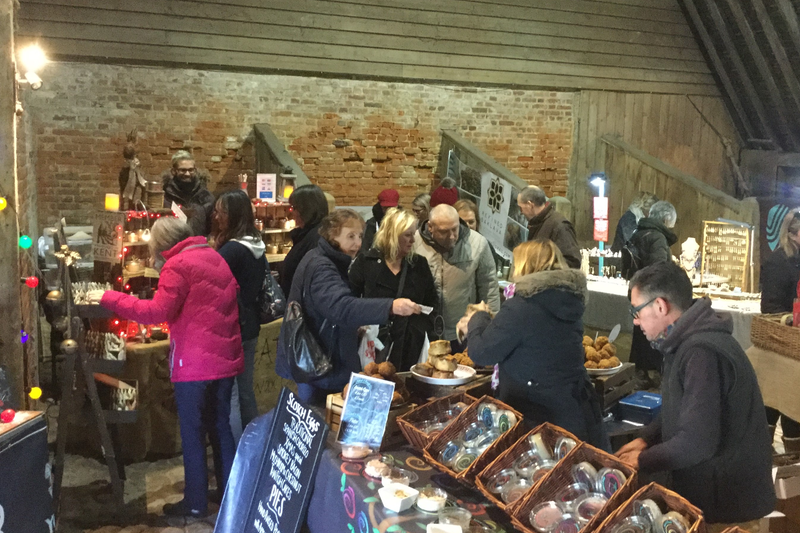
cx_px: 400
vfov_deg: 39.9
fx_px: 733
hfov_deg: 57.2
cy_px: 290
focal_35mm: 33
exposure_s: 1/17
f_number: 2.4
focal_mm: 3.3
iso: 320
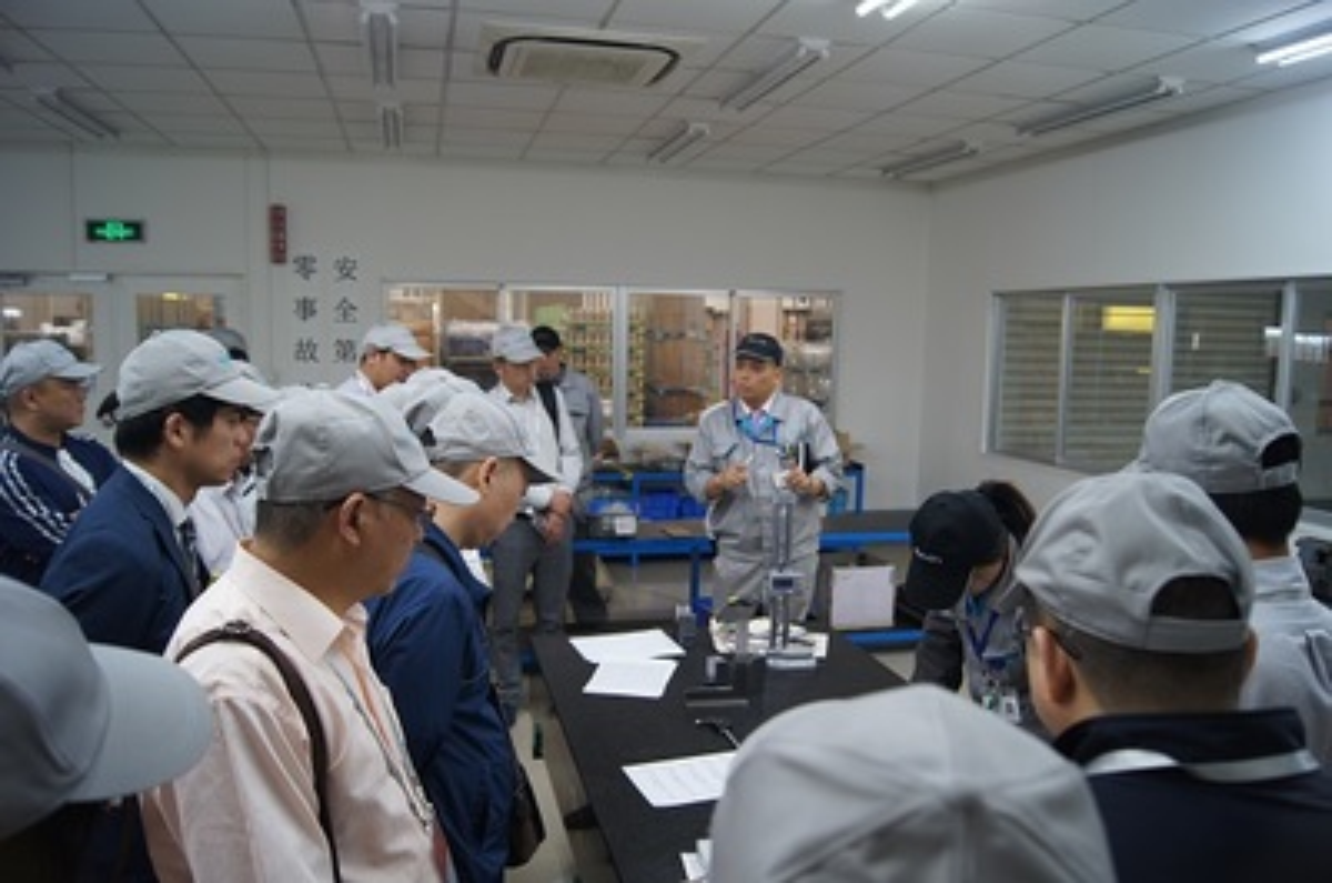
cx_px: 666
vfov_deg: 47.7
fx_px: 997
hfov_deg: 67.5
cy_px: 442
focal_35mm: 27
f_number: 3.5
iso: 125
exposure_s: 1/30
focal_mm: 18
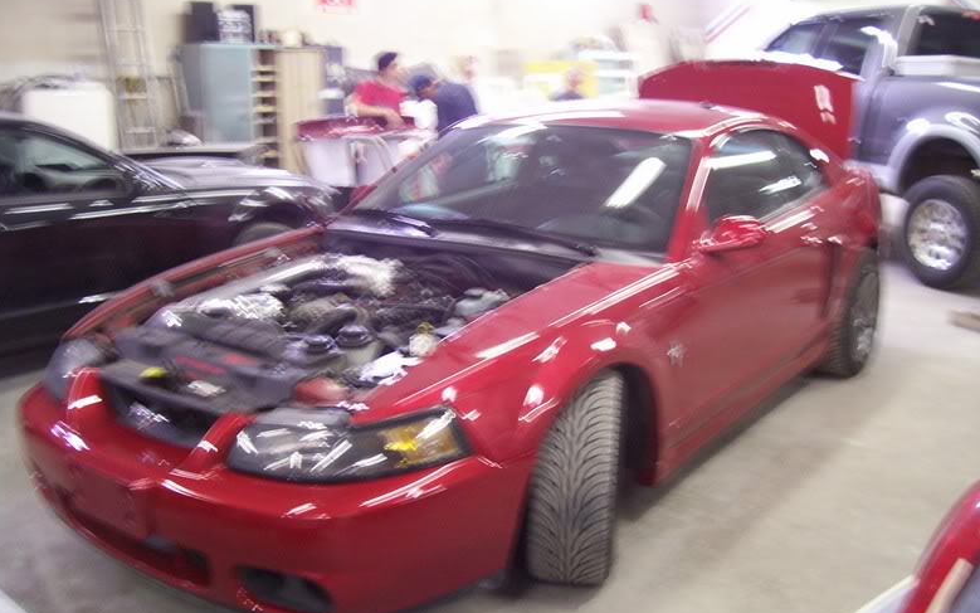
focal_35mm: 37
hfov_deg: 52.7
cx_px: 498
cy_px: 322
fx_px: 988
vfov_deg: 34.4
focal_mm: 5.6
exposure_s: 1/8
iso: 160
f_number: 2.7
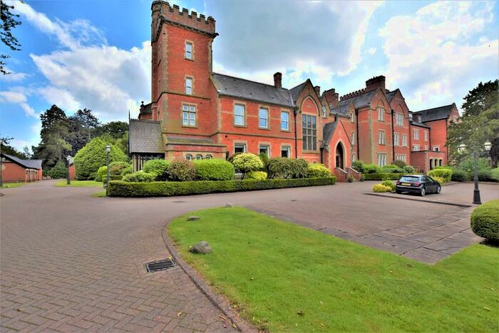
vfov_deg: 77.4
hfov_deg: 100.4
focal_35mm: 15
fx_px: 208
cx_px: 250
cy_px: 166
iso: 100
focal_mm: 10
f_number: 5
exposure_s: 1/640
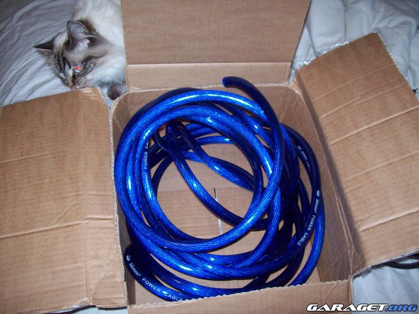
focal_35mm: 36
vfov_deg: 39.7
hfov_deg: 51.4
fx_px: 436
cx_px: 210
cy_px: 157
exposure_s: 1/64
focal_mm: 6
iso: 200
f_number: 2.7
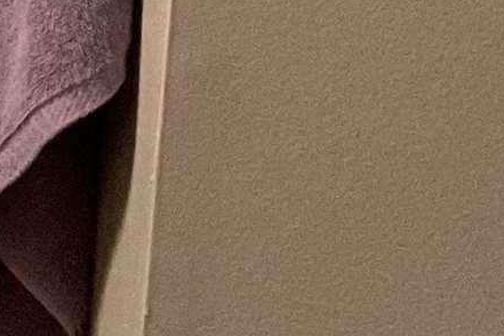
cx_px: -1110
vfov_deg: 6.4
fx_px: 2940
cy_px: -213
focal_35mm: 210
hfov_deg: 8.1
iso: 160
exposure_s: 1/60
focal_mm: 3
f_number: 1.8
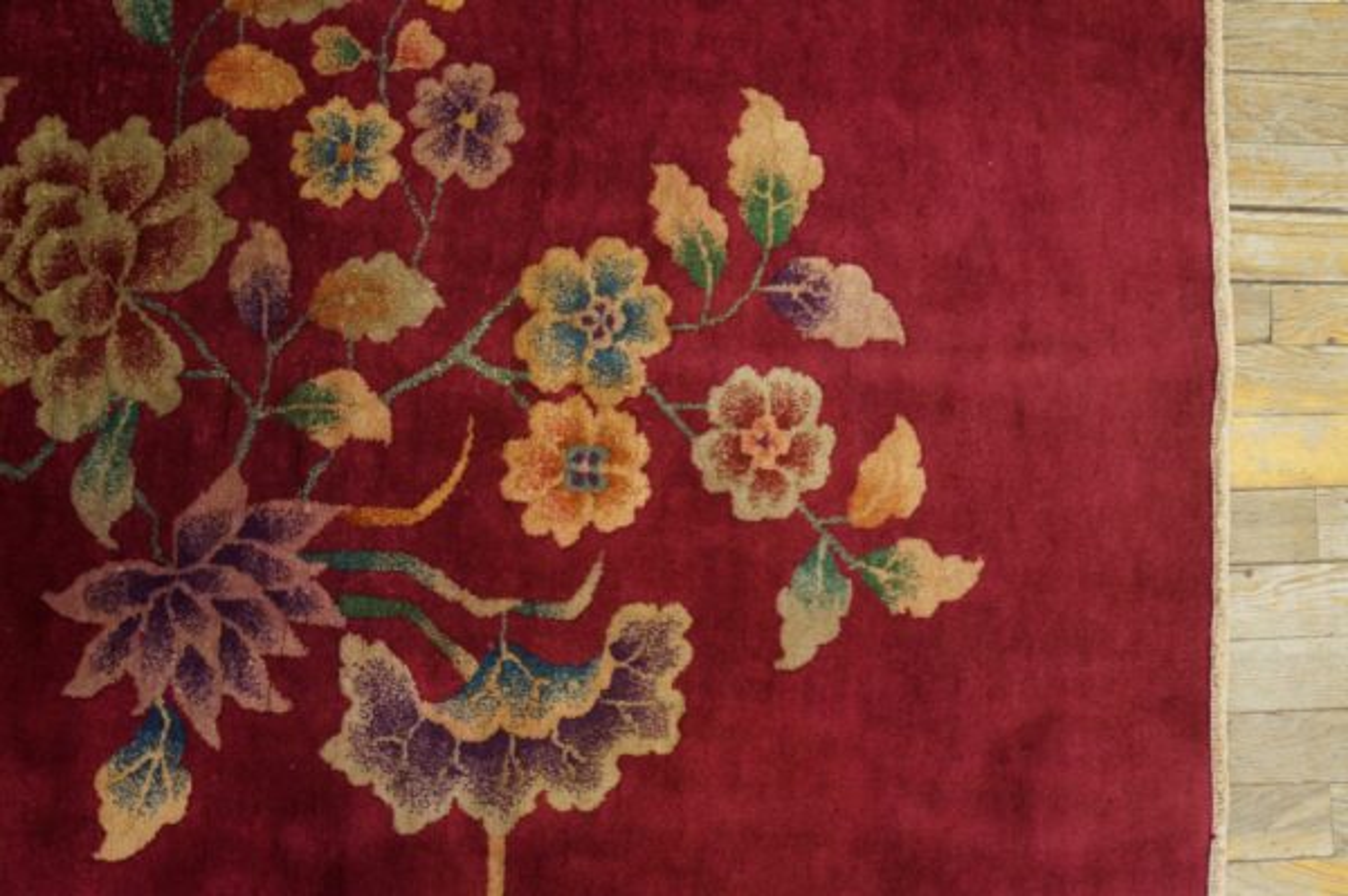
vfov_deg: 43.5
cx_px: 674
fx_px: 1122
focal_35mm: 30
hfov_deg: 62.0
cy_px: 448
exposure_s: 1/60
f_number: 4
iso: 1600
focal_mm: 20
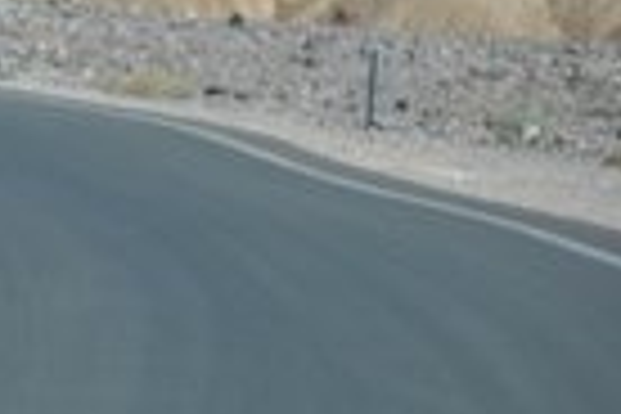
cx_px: -810
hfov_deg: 2.8
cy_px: 81
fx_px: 12580
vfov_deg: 1.9
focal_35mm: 729
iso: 100
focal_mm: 105
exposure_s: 1/500
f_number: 5.6
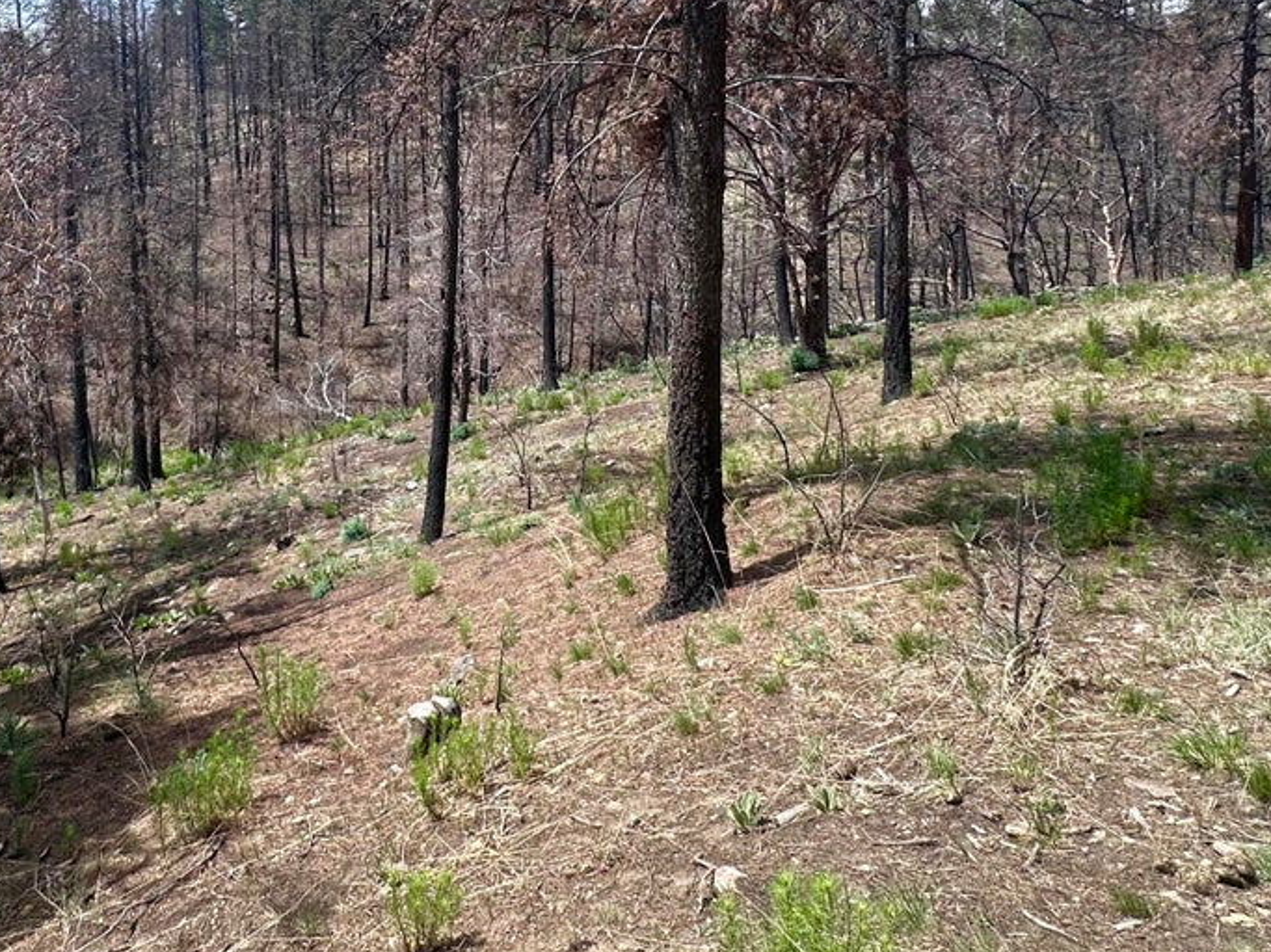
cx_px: 397
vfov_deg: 48.2
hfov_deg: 61.5
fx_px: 1028
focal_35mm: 28
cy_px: 260
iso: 40
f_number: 2.2
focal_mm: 2.22
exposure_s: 1/744
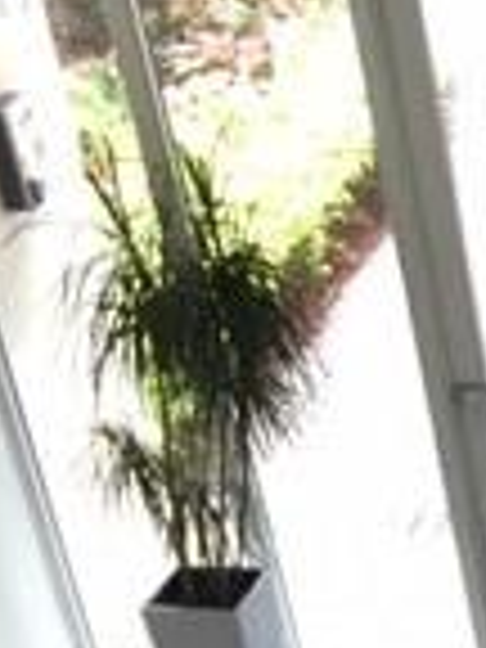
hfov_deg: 10.4
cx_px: 1026
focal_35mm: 129
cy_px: 1170
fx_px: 2415
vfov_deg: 13.7
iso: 32
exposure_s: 1/15
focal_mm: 4.15
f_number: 2.2
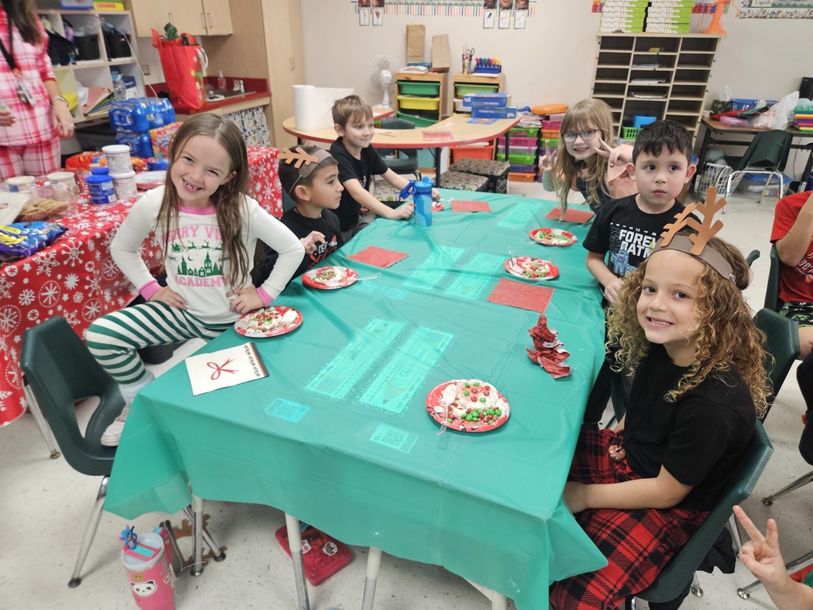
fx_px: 540
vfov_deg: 58.9
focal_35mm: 23
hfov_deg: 73.9
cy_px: 305
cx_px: 406
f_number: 1.8
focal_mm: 5.4
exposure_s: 1/120
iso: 250
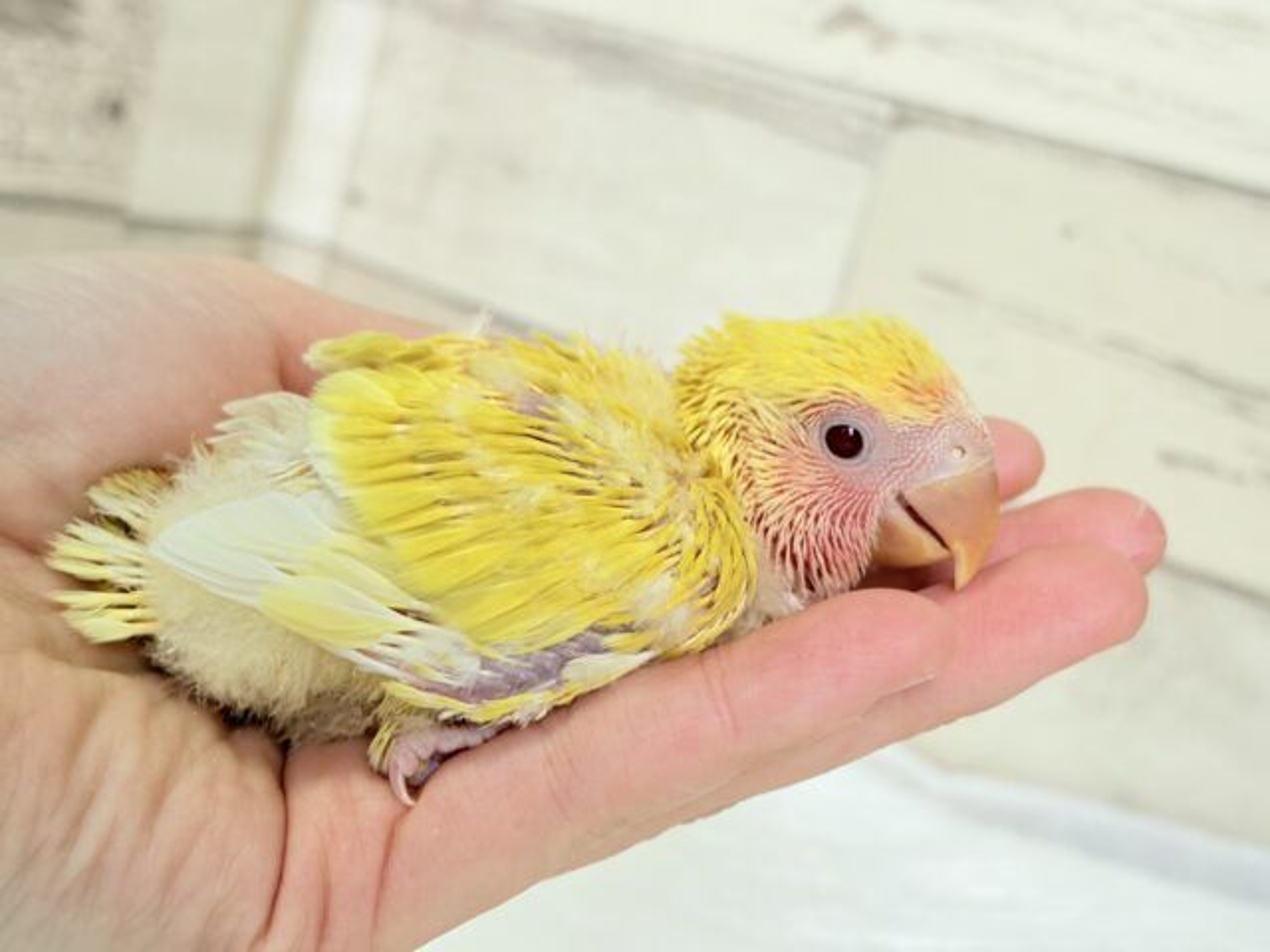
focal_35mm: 52
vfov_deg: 28.0
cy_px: 476
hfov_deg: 36.8
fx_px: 1908
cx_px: 635
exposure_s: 1/50
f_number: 1.6
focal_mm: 5.96
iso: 64
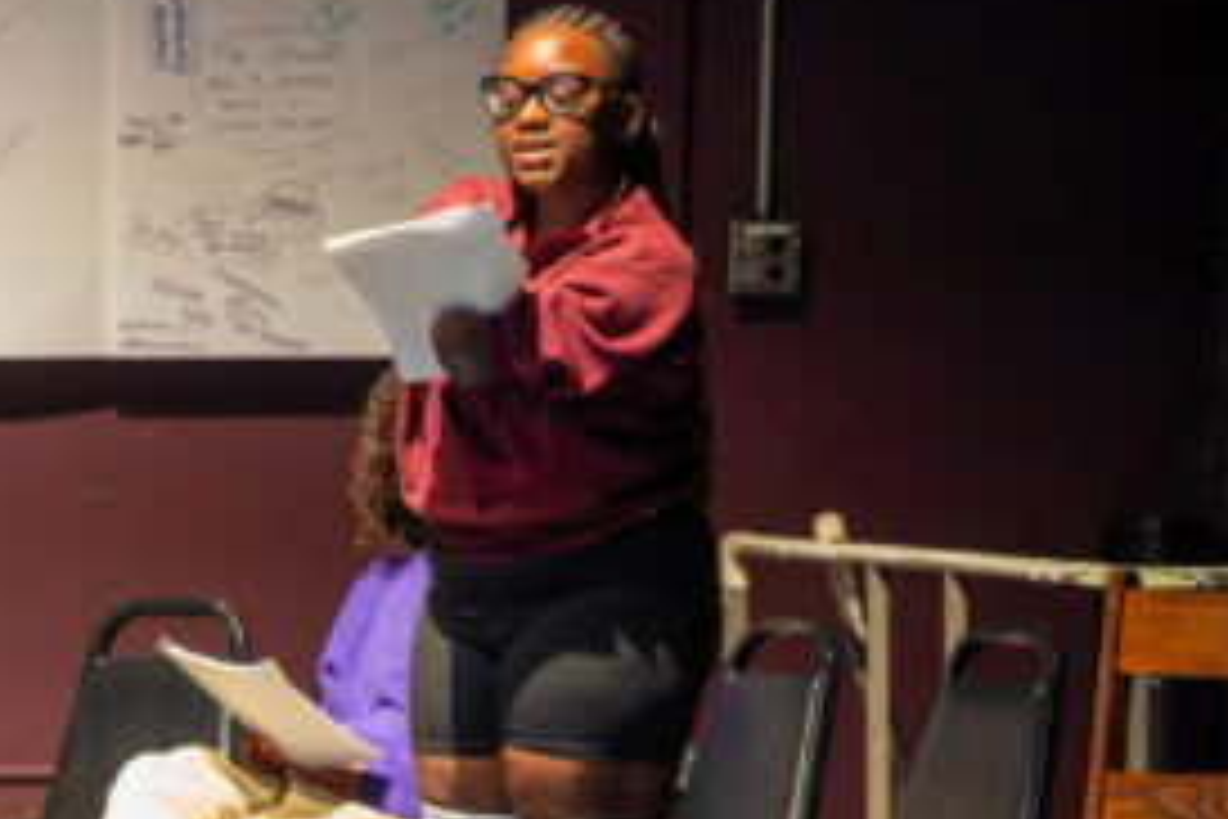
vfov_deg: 4.2
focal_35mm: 330
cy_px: 646
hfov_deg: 6.2
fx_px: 11256
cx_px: 450
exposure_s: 1/250
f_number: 4.5
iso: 32000
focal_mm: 180
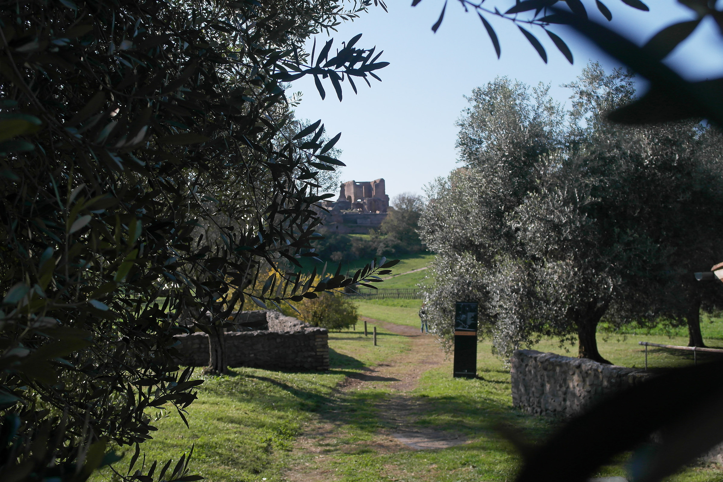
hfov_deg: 48.5
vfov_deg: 33.4
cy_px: 241
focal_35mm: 40
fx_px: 803
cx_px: 362
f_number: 5.6
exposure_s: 1/500
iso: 200
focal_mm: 26
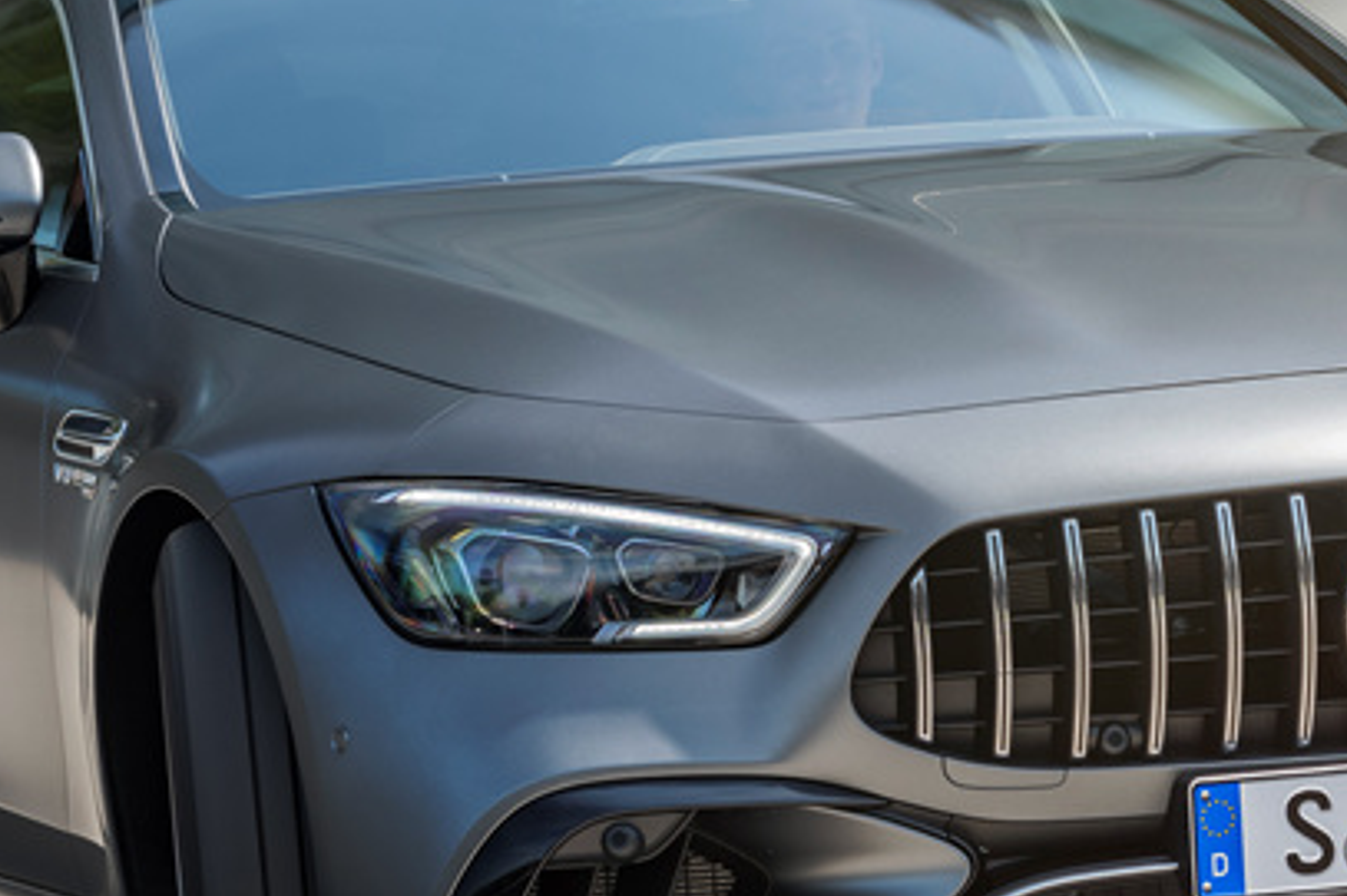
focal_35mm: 195
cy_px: 114
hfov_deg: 10.5
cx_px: 940
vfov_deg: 7.0
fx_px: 7293
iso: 31
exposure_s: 3
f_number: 10
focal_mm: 62
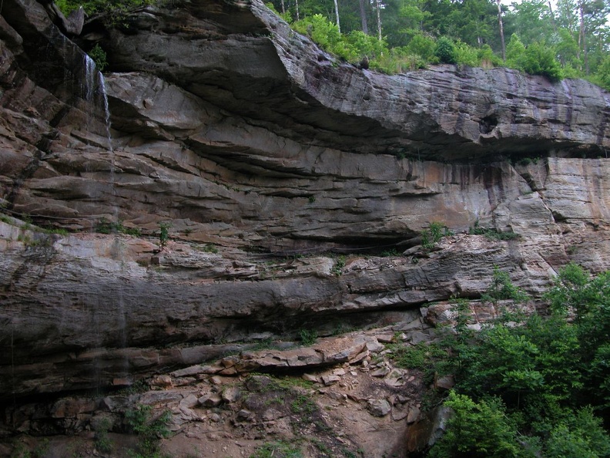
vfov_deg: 41.8
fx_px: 599
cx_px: 305
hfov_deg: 54.0
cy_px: 229
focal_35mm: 34
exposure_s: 1/60
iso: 100
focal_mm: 8.9
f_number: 2.8
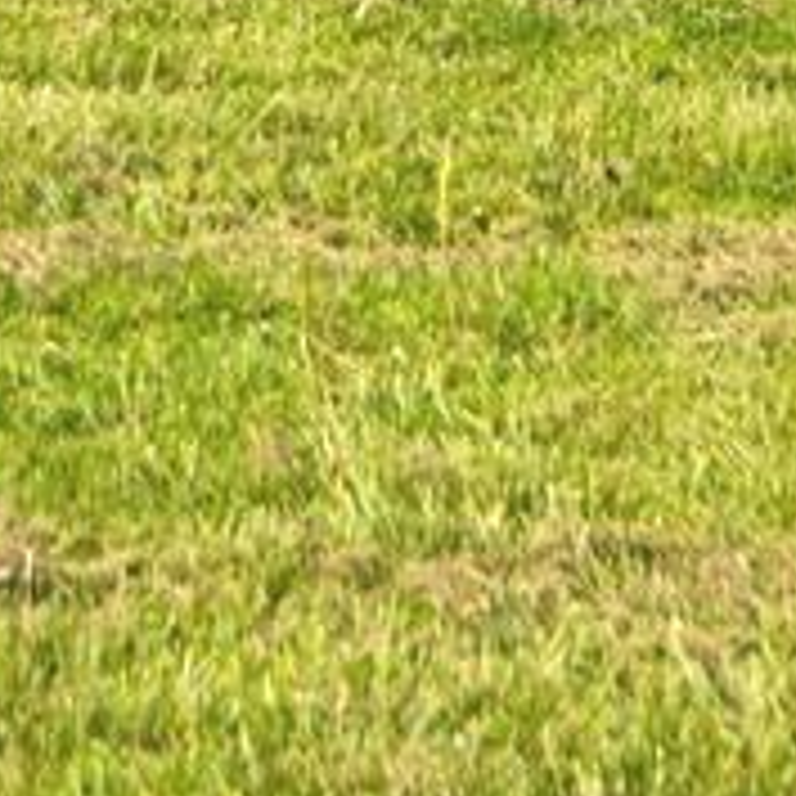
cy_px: -1306
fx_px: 8429
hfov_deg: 5.4
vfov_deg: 5.2
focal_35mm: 324
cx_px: -142
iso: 160
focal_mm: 33
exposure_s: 1/3200
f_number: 8
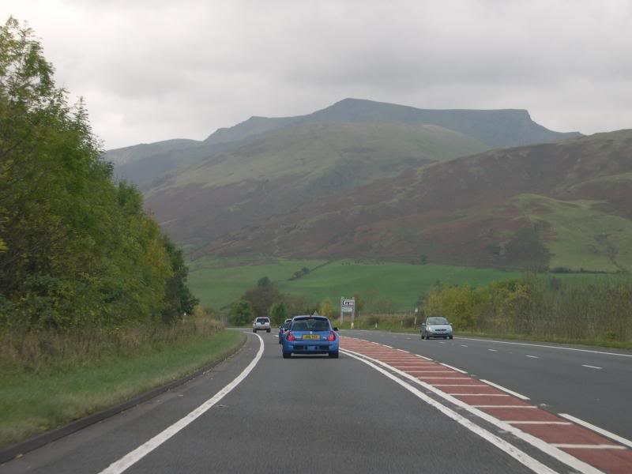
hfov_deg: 29.0
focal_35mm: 67
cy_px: 237
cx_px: 316
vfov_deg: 21.9
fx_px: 1223
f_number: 3.7
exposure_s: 1/189
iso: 100
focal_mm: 14.2
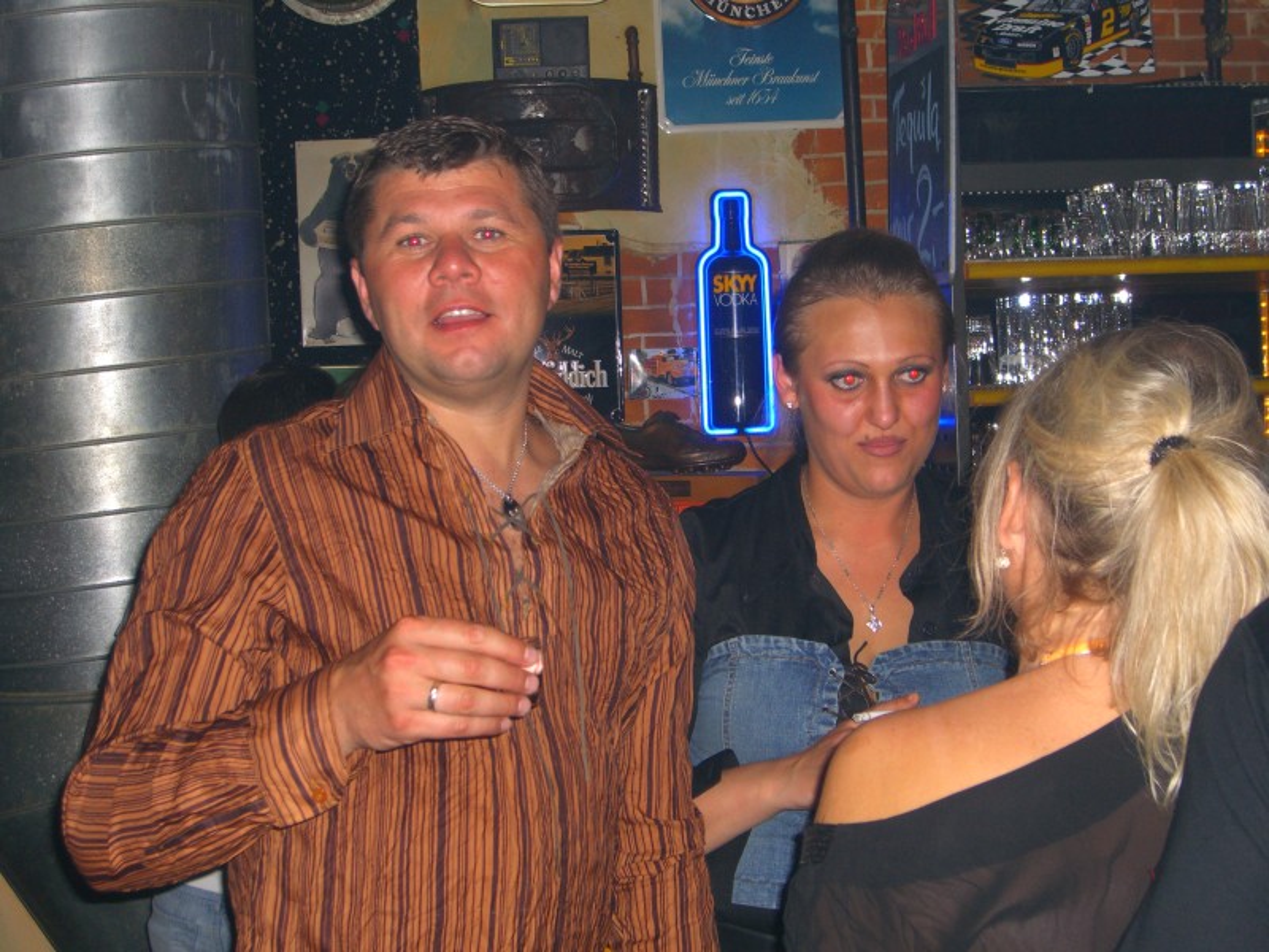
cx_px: 634
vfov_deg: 25.7
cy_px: 476
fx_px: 2090
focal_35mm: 57
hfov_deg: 33.8
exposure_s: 1/60
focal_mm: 11.8
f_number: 3.6
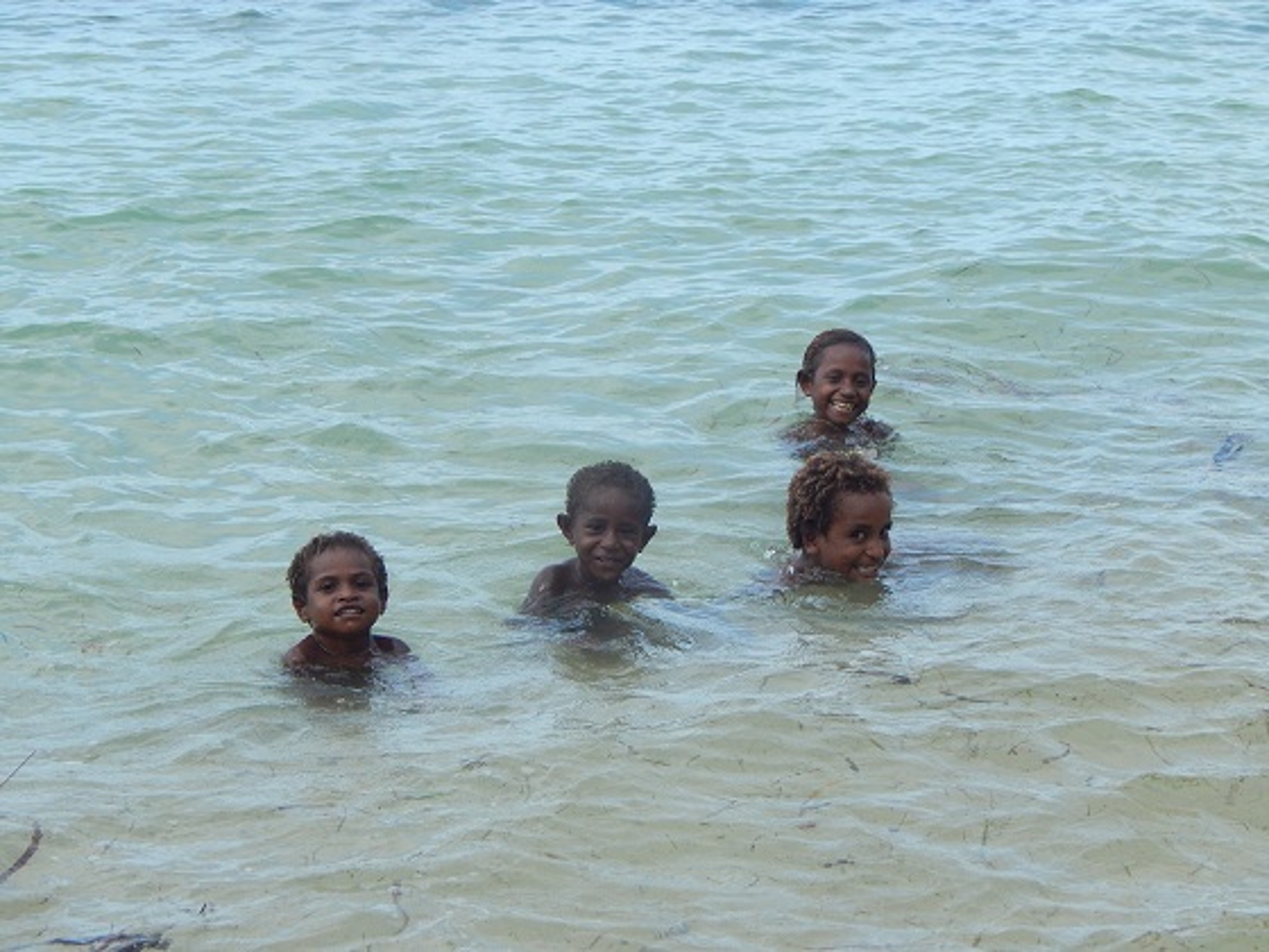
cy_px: 476
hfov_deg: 18.7
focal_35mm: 105
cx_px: 634
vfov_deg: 14.1
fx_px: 3849
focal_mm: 18.7
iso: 125
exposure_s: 1/500
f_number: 4.5
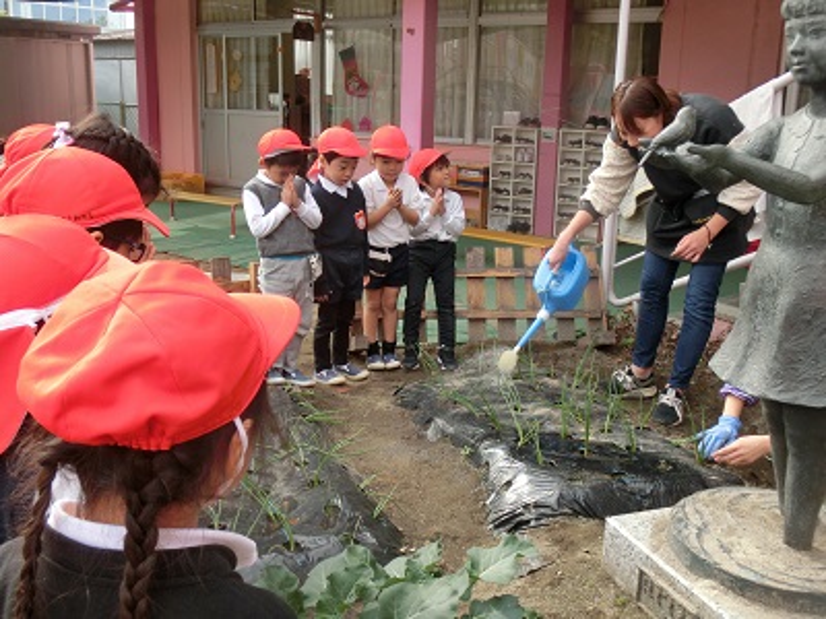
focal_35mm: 38
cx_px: 413
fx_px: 907
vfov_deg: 37.7
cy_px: 310
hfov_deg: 49.0
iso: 100
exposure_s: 1/250
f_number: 3.9
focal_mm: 6.67
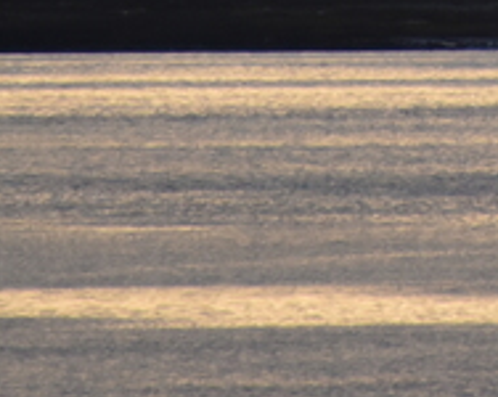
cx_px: 1046
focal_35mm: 1917
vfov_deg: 0.8
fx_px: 28225
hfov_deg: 1.0
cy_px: -696
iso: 1000
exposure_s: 1/640
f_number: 5.6
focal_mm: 300
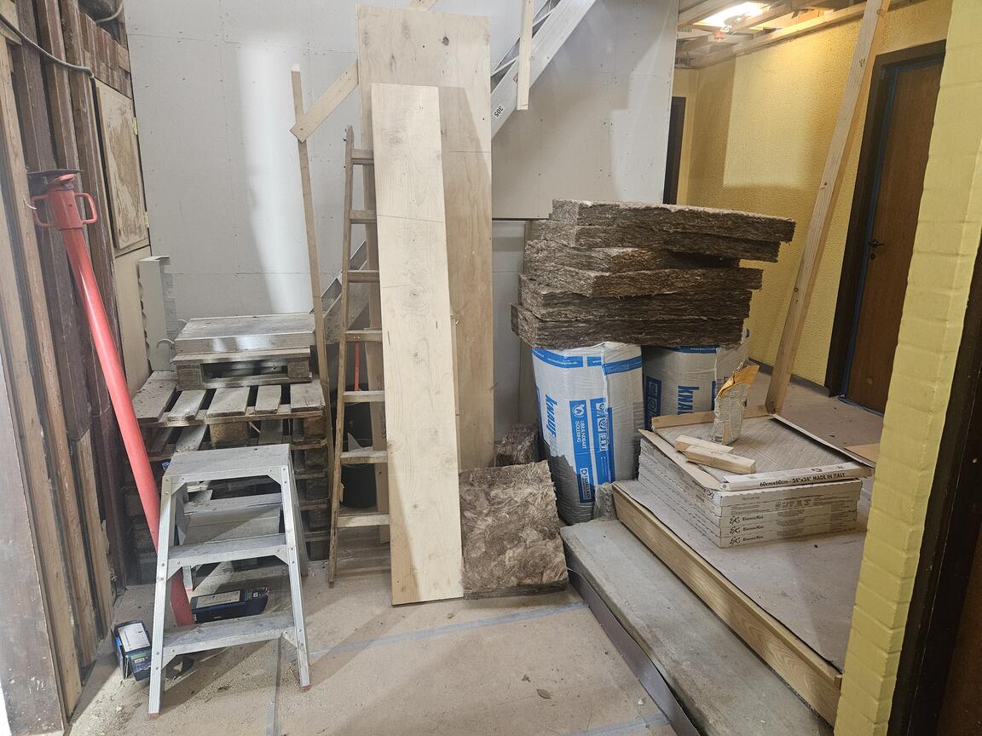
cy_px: 368
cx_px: 491
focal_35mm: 23
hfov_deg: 73.9
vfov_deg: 58.9
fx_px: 652
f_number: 1.8
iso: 500
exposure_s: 1/100
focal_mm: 5.4
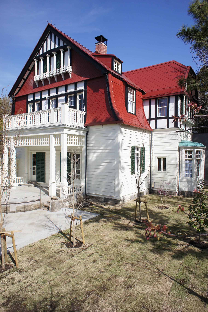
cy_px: 156
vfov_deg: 73.8
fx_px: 208
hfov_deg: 53.0
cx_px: 104
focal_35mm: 24
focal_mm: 16
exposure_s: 1/640
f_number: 6.3
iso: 200
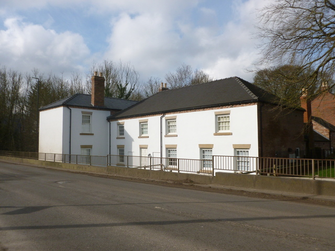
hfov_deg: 63.4
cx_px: 168
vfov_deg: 49.7
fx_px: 271
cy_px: 126
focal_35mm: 28
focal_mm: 5
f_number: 3.3
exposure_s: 1/1300
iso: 100
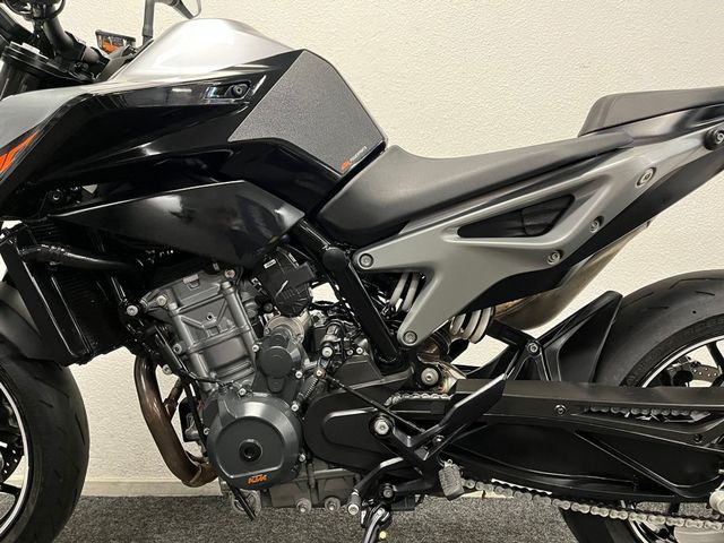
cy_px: 272
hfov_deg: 67.3
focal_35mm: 26
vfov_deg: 53.1
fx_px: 544
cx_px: 362
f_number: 1.6
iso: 320
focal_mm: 5.1
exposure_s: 1/50
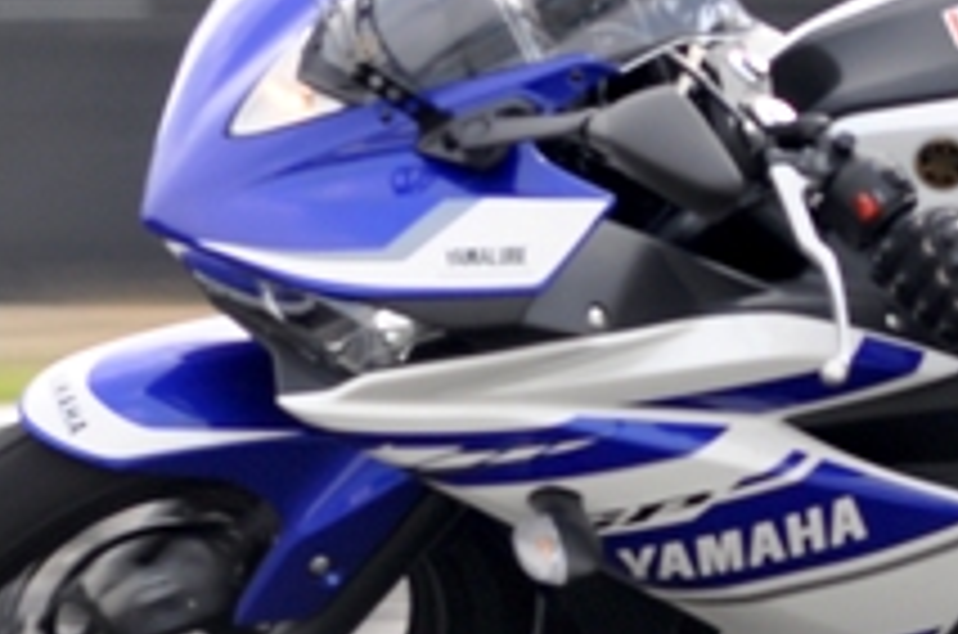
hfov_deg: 2.0
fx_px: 26950
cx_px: 967
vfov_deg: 1.3
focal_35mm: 1015
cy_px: 384
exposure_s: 1/160
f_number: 8
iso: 160
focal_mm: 180
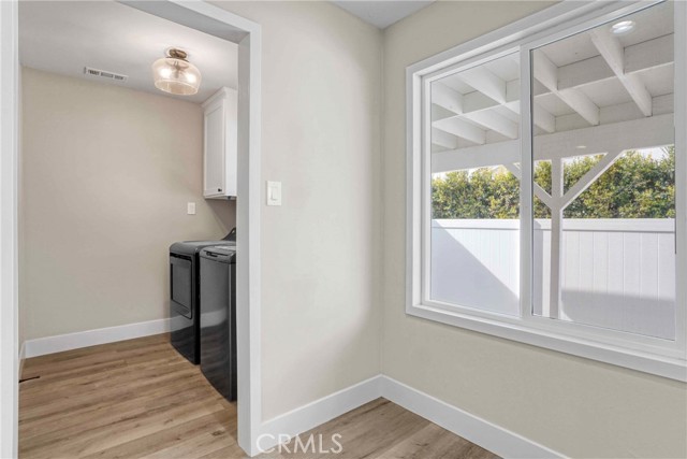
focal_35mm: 16
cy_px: 230
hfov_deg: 95.0
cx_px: 344
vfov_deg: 72.1
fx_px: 315
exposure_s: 1/30
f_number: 5
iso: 400
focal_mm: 11
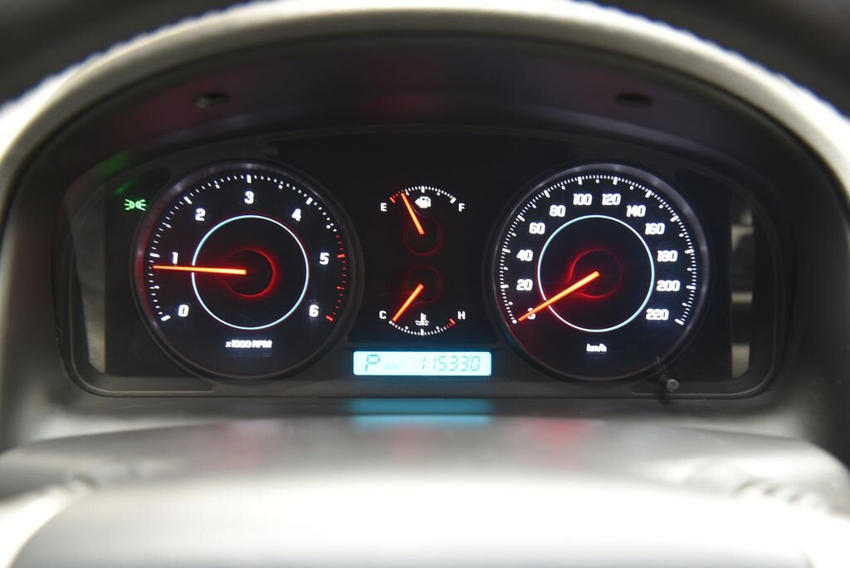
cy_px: 284
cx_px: 425
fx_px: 1134
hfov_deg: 41.1
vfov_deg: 28.1
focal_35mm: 48
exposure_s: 1/5
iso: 500
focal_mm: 48
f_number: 4
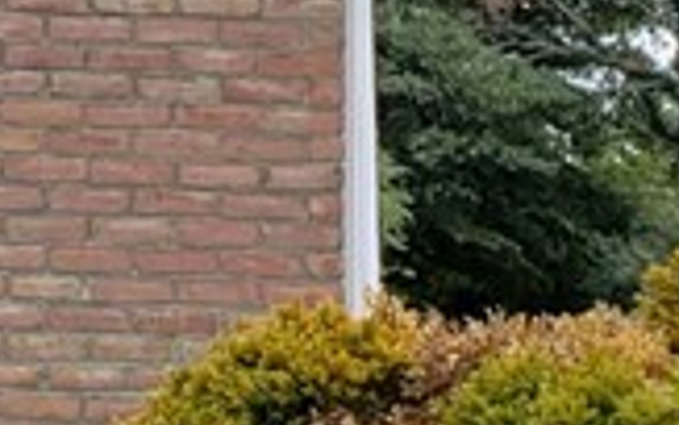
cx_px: -1229
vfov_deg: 7.6
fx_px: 3202
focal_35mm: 173
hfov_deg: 9.8
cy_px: 75
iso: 50
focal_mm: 4.3
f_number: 2.4
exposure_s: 1/594
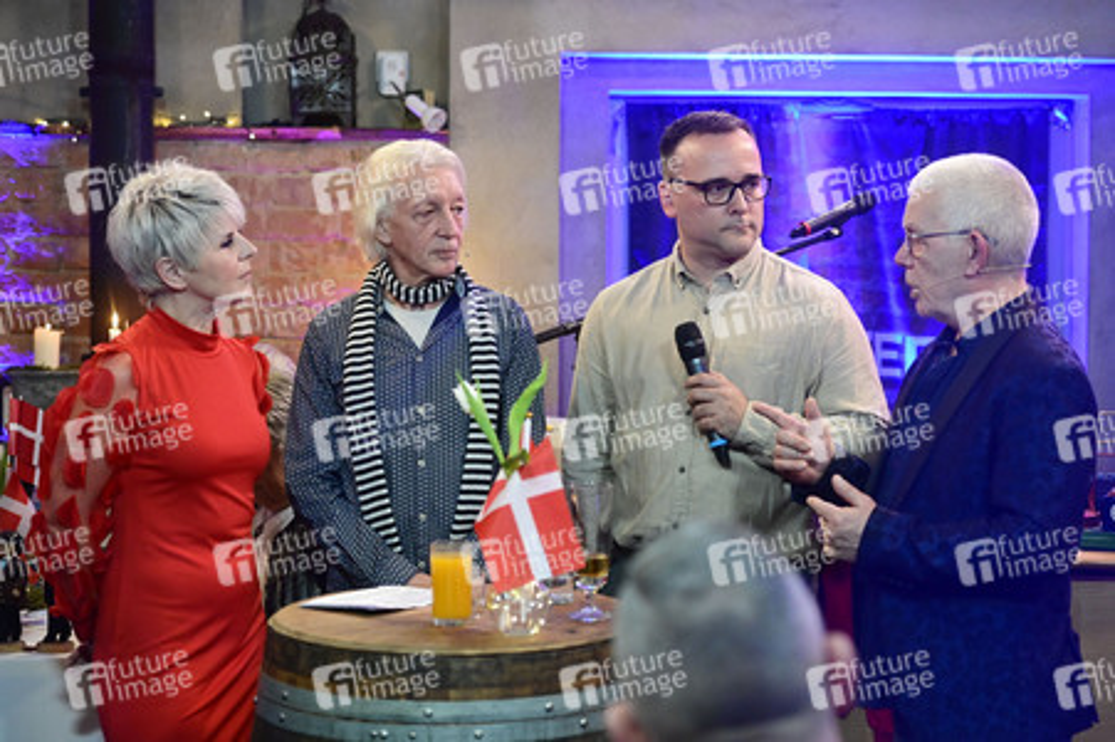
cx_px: 558
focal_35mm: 70
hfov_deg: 28.9
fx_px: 2166
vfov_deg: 19.4
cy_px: 371
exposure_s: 1/200
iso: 5000
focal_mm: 70
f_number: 3.2
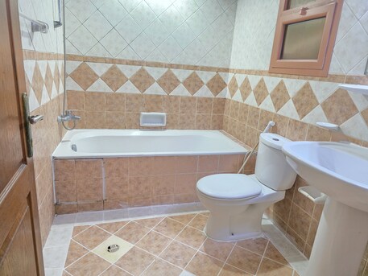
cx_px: 184
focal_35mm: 23
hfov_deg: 73.9
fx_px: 245
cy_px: 138
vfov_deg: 58.9
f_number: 1.7
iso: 1250
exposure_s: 1/120
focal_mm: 6.3
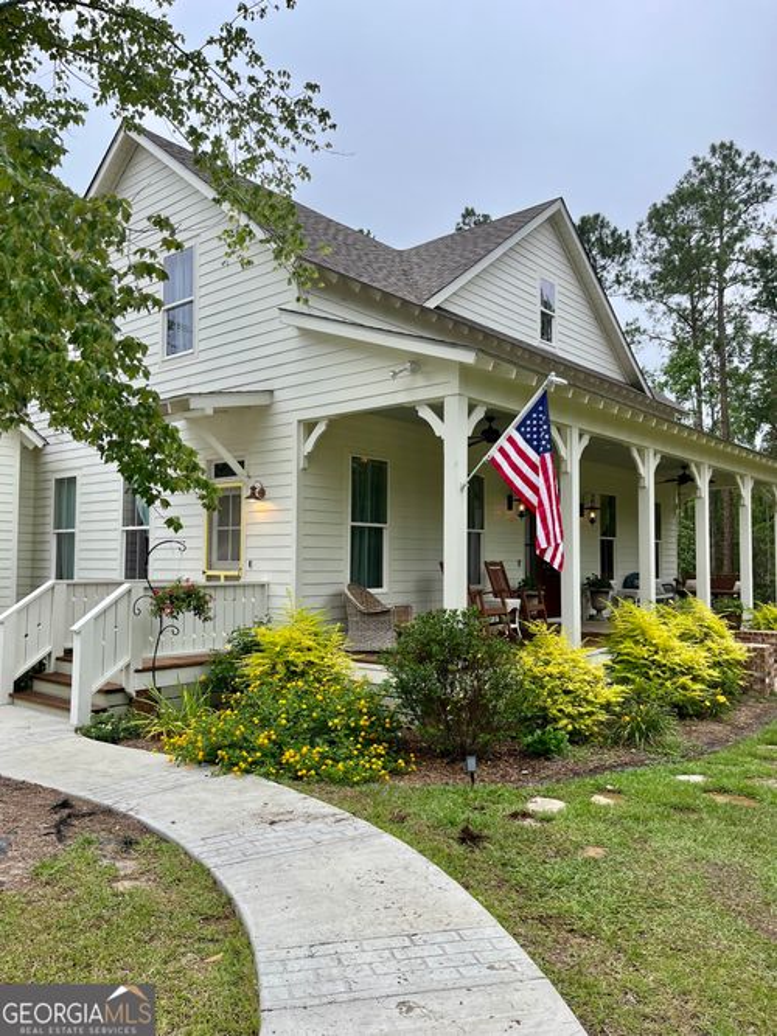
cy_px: 518
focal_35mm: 26
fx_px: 778
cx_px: 388
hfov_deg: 53.0
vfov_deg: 67.3
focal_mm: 5.1
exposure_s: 1/1140
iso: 50
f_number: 1.6
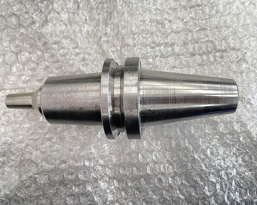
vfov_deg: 51.5
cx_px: 128
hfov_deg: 62.2
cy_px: 100
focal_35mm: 28
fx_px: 213
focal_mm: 5.1
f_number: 1.6
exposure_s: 1/60
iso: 160
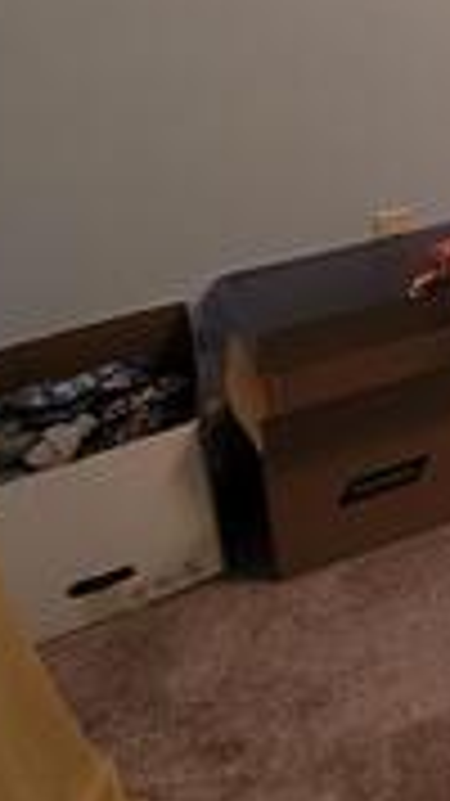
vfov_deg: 35.4
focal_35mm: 51
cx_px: 1084
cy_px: -54
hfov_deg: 14.7
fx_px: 1083
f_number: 2.2
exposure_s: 1/30
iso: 320
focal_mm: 2.2
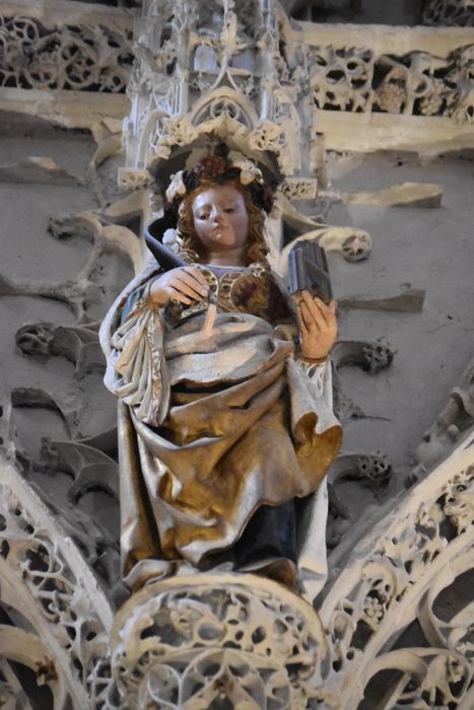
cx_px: 237
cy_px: 355
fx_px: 2813
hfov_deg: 9.6
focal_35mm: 142
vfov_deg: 14.4
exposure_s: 1/100
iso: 12800
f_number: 4.5
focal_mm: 95
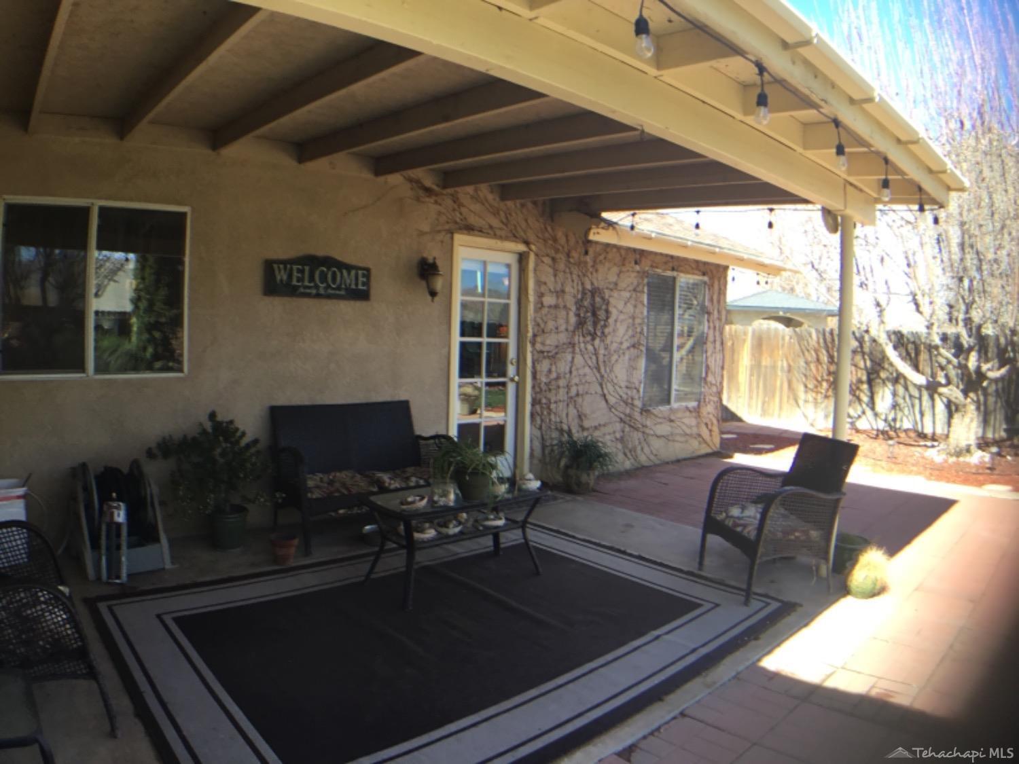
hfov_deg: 58.4
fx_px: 913
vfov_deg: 45.4
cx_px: 510
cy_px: 382
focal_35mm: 31
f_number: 2.4
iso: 25
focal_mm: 3.3
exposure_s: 1/140
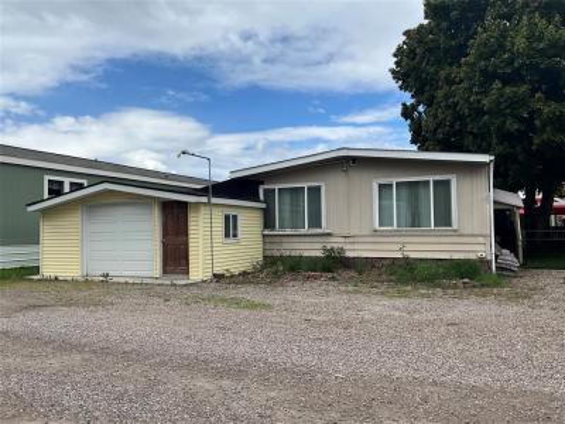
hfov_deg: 61.7
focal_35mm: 29
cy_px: 212
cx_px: 282
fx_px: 473
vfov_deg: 48.2
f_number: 1.8
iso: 25
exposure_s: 1/1912
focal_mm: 3
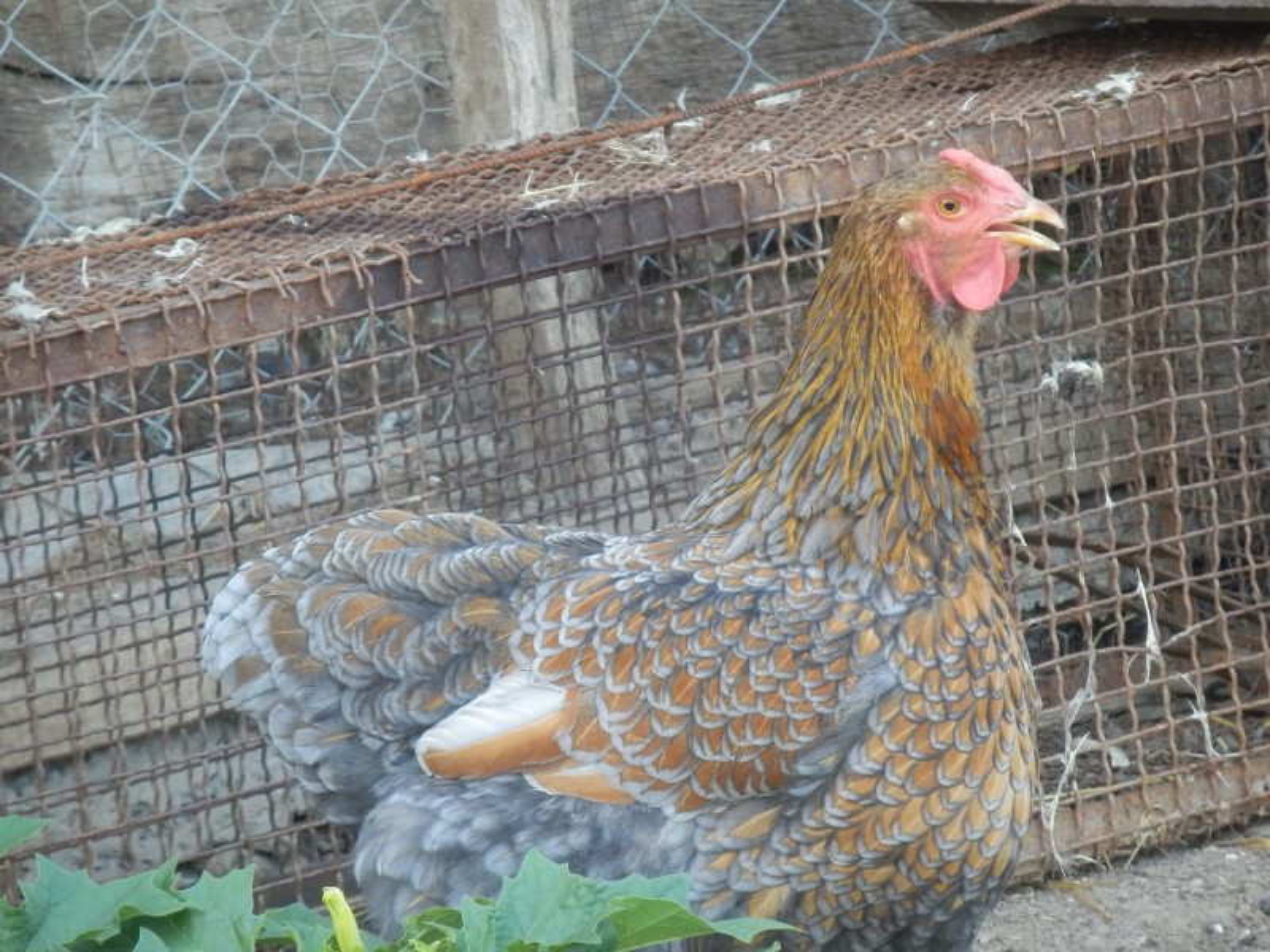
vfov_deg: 5.6
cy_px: 476
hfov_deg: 7.4
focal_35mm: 267
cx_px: 635
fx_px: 9796
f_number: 5.9
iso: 800
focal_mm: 47.3
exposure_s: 1/100
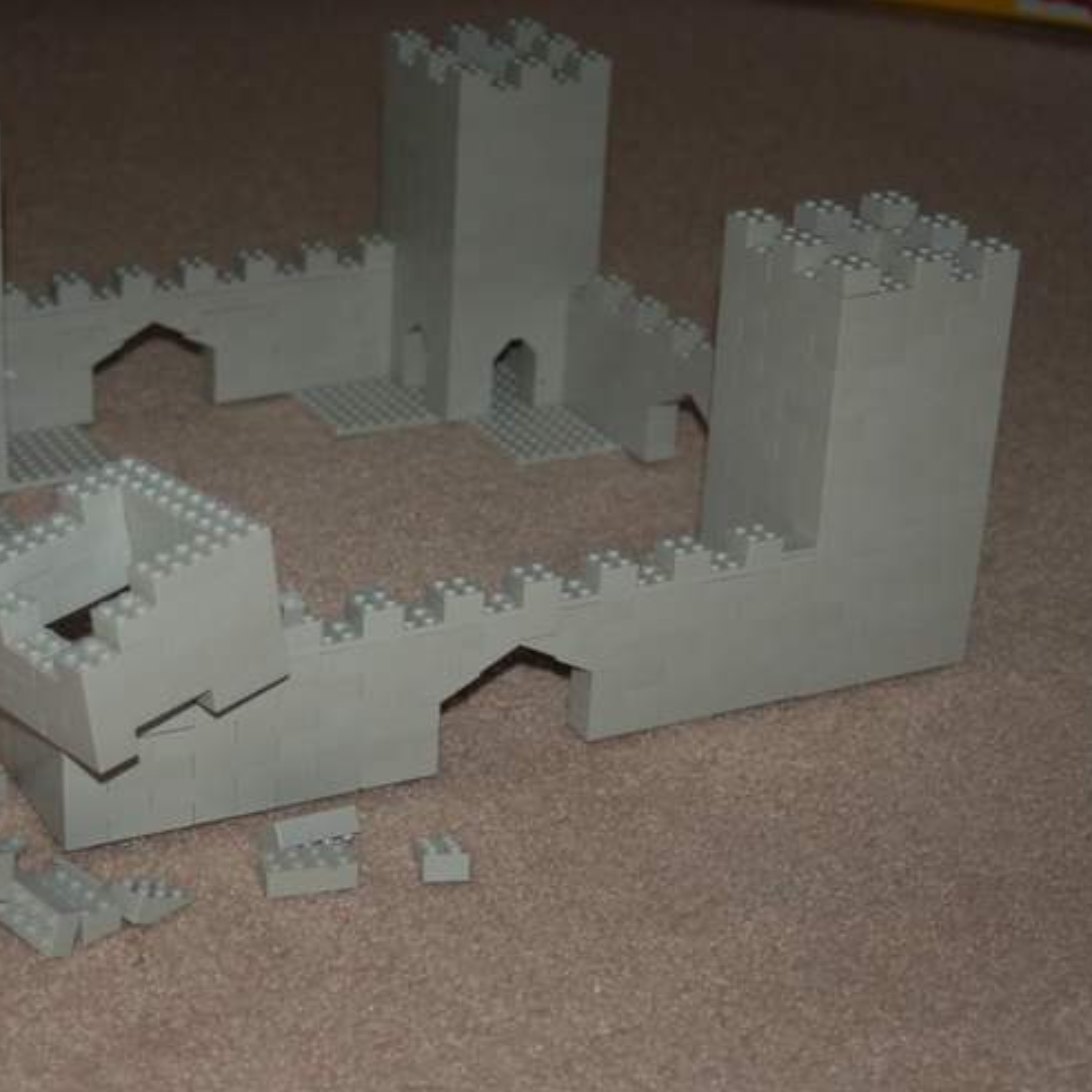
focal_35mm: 74
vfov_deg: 23.4
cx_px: 320
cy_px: 553
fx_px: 2641
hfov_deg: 23.2
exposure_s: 1/60
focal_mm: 38
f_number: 4.2
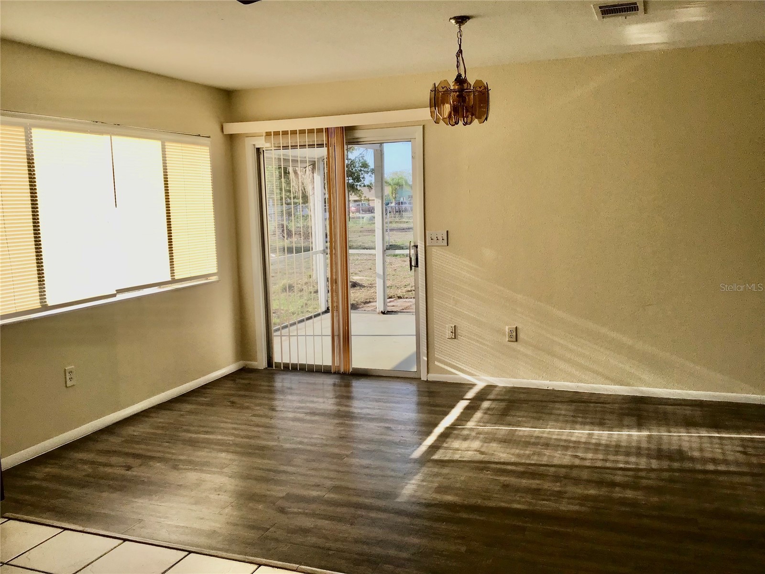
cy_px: 287
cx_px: 382
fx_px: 685
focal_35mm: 31
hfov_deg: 58.4
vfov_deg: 45.4
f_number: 2.4
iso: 25
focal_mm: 3.3
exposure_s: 1/220
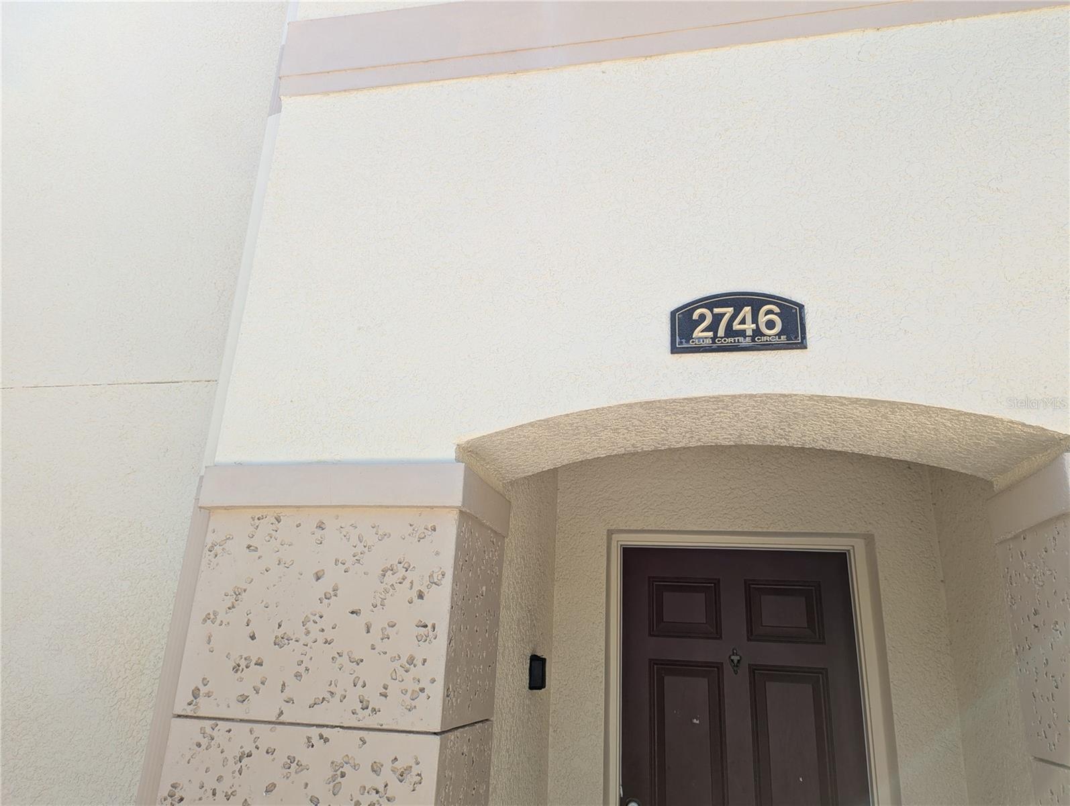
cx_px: 535
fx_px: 743
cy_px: 403
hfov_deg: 71.5
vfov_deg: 56.9
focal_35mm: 24
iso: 53
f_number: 1.85
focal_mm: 6.81
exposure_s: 1/612
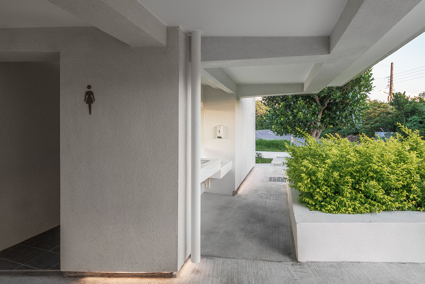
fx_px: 236
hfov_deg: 83.7
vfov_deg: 61.9
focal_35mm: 20
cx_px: 191
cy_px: 132
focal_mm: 17
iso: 100
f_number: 11
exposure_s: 1/3
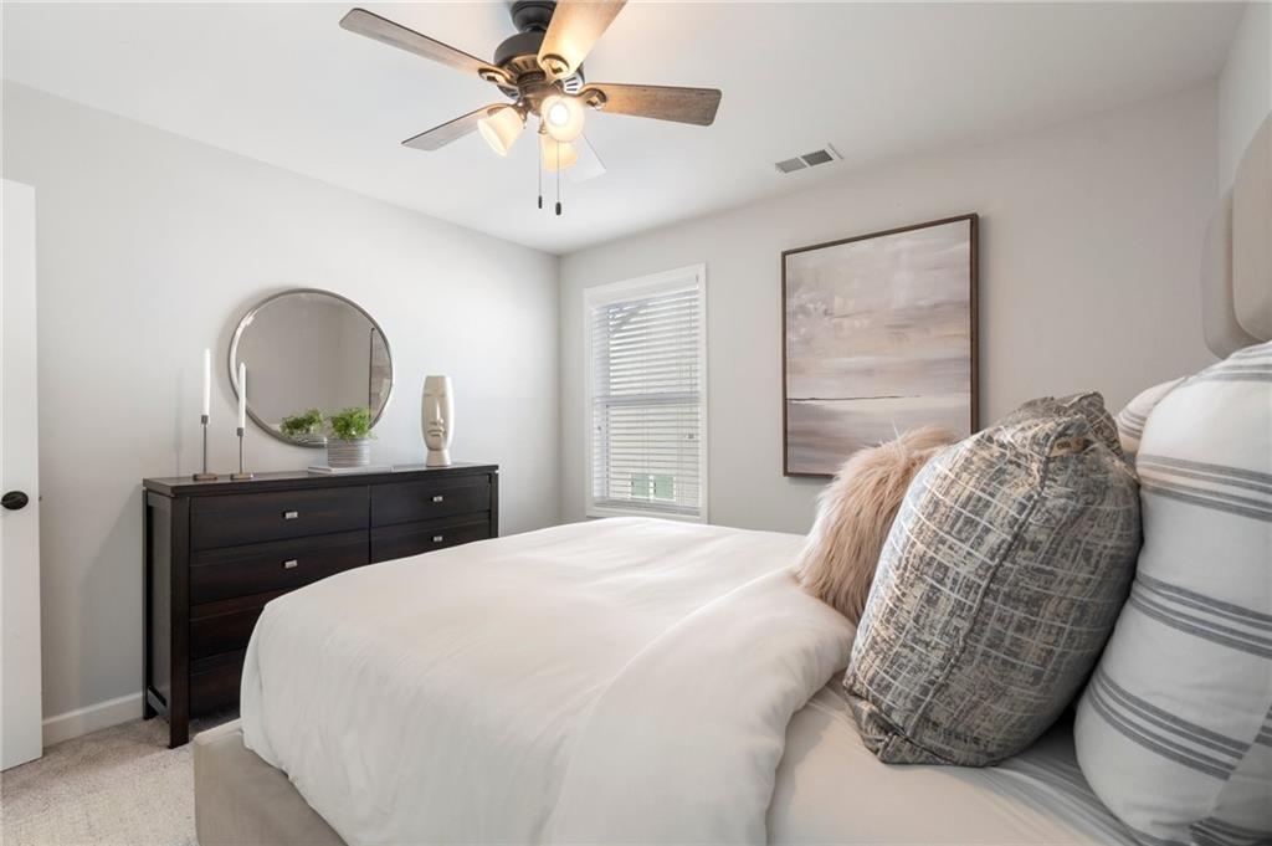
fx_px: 565
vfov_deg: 73.7
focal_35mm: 16
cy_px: 423
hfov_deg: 96.8
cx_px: 636
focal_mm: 16
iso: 640
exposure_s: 1/20
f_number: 8
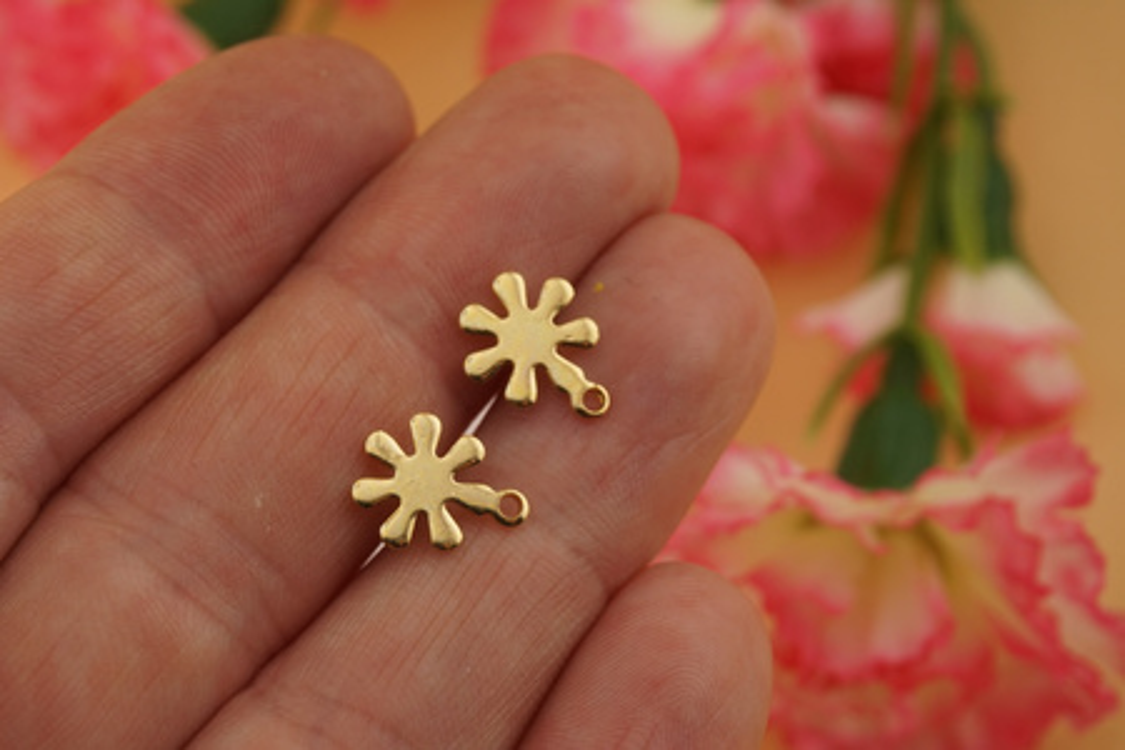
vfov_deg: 21.1
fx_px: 2015
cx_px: 562
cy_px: 375
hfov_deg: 31.2
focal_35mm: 64
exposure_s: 1/100
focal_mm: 43
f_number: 8
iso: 100
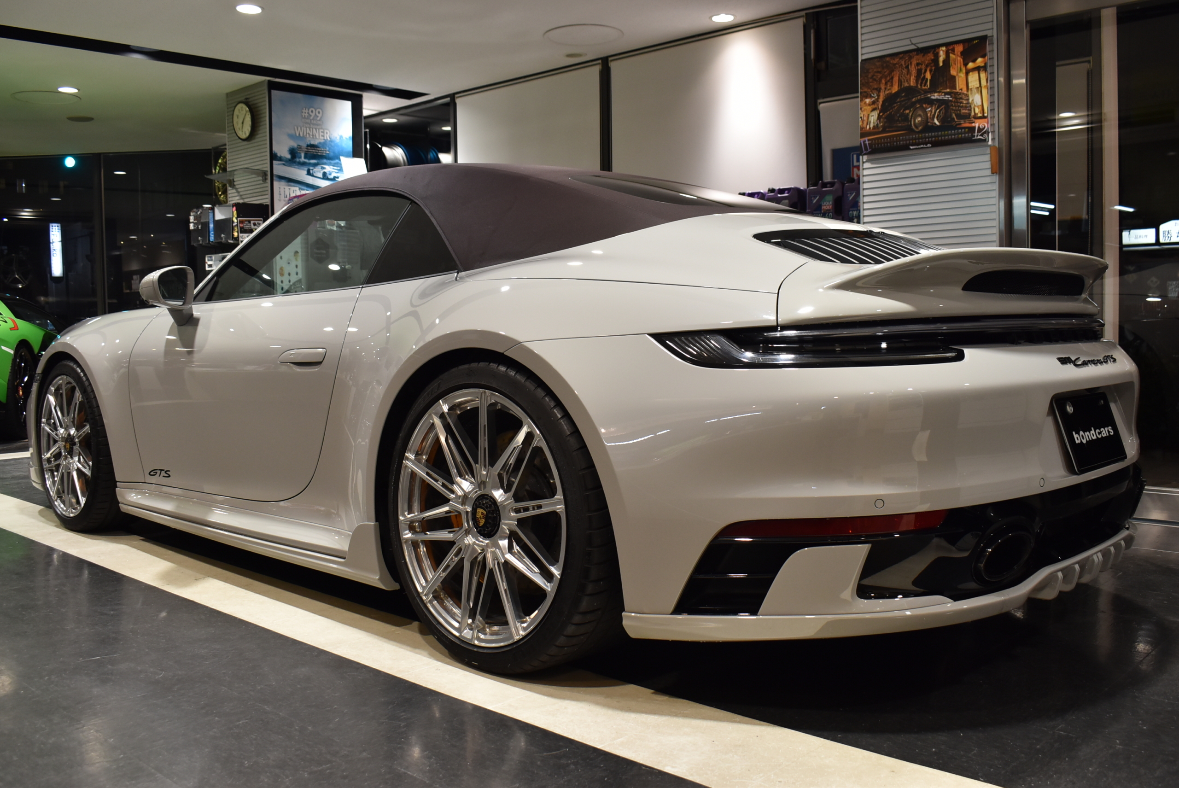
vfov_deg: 40.0
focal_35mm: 33
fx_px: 1082
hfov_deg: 57.2
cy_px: 394
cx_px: 590
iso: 640
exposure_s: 1/30
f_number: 5
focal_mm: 22
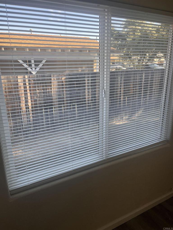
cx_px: 86
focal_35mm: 26
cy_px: 115
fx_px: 173
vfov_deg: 67.3
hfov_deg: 53.1
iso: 40
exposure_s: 1/239
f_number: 1.6
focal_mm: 5.1
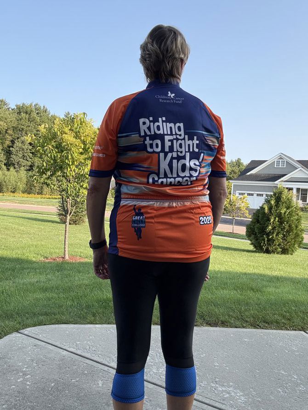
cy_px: 205
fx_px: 356
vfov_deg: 60.0
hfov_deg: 46.8
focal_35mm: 30
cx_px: 154
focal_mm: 2.69
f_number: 1.9
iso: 25
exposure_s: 1/462
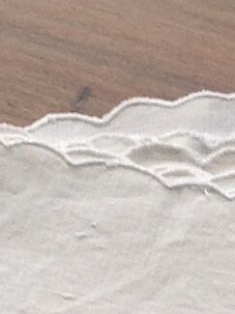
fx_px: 2530
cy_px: 719
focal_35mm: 279
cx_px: 224
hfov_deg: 5.3
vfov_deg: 6.8
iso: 64
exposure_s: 1/30
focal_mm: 4.28
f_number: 2.4
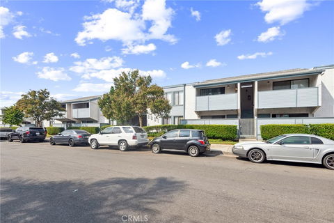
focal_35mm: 16
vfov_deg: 73.7
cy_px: 112
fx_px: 148
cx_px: 167
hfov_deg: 96.7
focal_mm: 16
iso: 250
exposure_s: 1/320
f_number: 8
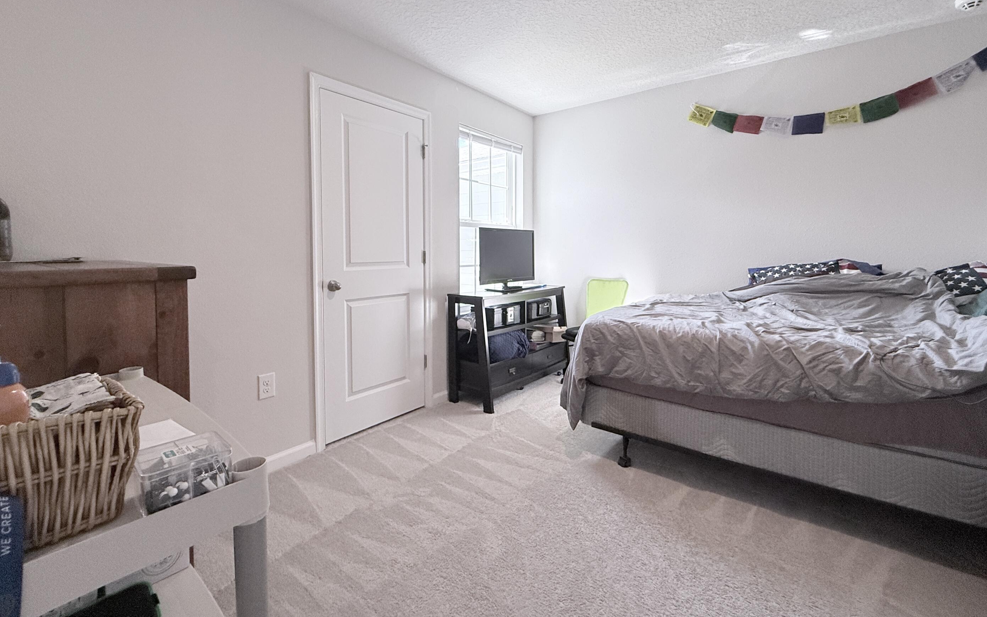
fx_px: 430
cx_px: 504
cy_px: 263
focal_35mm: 16
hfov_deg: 97.8
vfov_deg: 70.9
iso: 160
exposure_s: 1/120
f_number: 2.2
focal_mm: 2.22
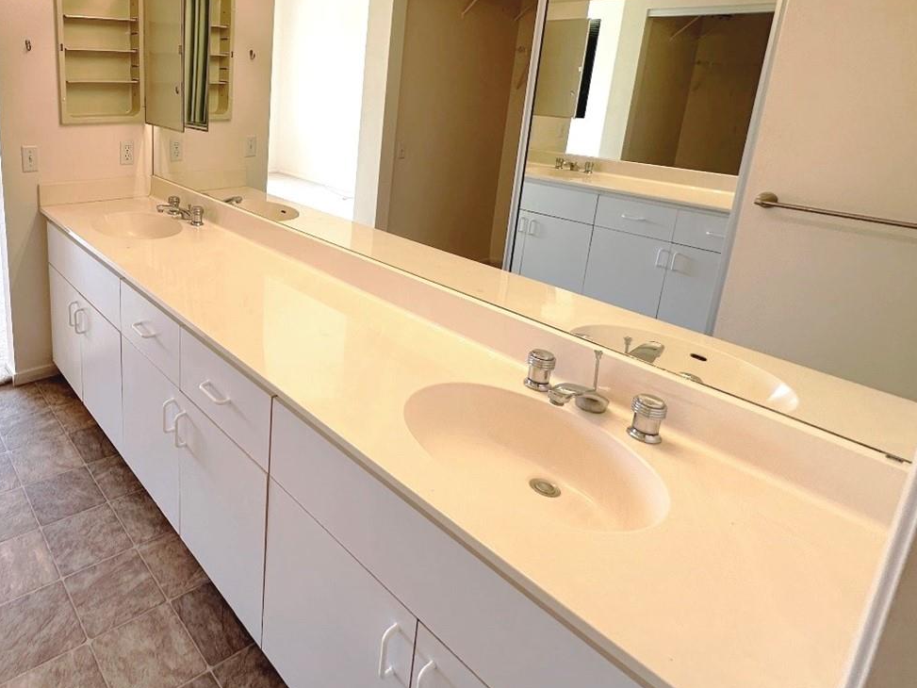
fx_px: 609
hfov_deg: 69.4
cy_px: 209
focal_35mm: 23
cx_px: 238
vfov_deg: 57.1
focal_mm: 2.22
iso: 50
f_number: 2.2
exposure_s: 1/120
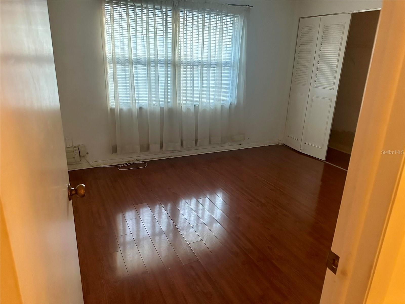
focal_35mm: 24
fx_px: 281
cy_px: 152
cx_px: 202
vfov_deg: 56.8
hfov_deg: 71.6
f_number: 1.78
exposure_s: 1/60
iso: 800
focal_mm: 6.86
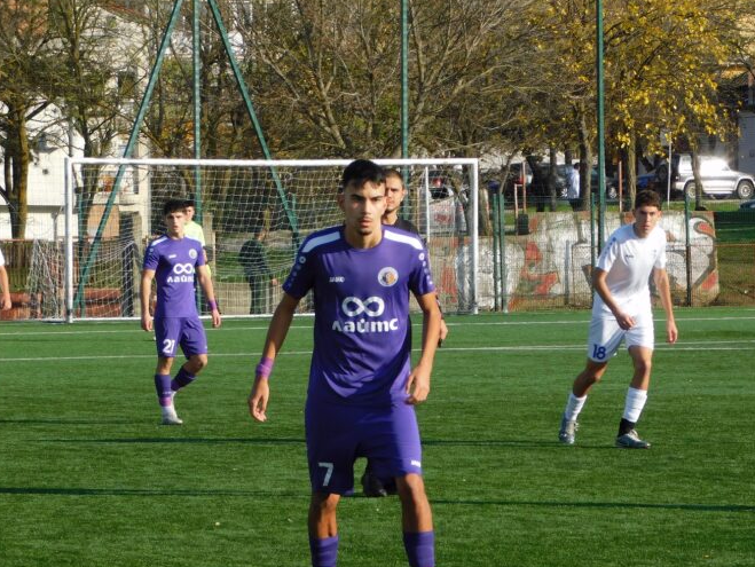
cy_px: 321
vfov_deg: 7.5
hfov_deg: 10.0
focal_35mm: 198
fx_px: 4321
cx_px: 336
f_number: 5.3
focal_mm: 30.1
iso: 125
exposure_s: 1/500
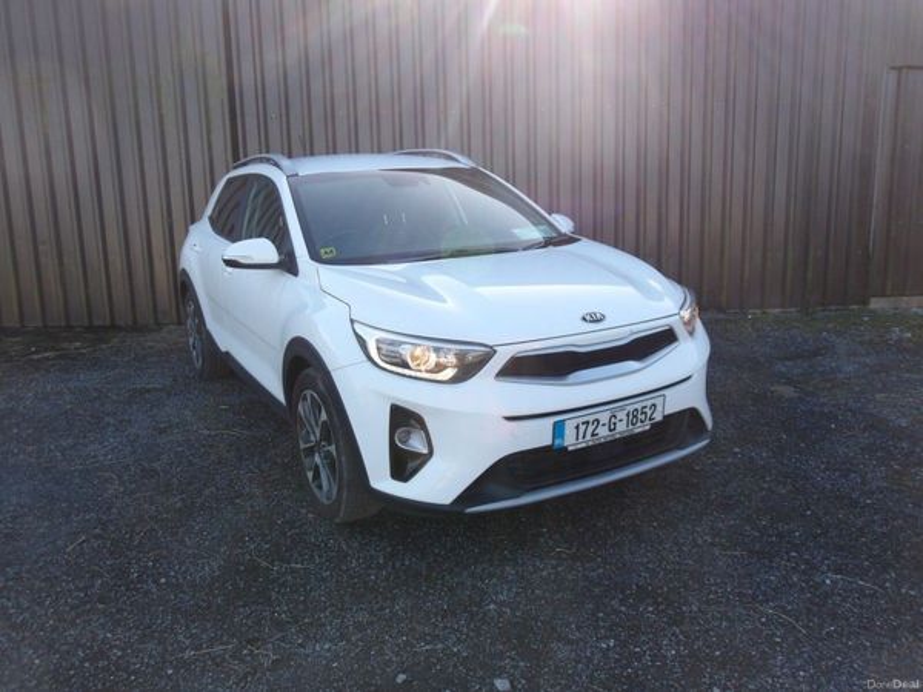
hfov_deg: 65.3
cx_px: 462
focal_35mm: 27
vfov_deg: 51.4
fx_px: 720
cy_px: 346
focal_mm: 4.9
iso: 100
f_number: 3
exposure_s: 1/331
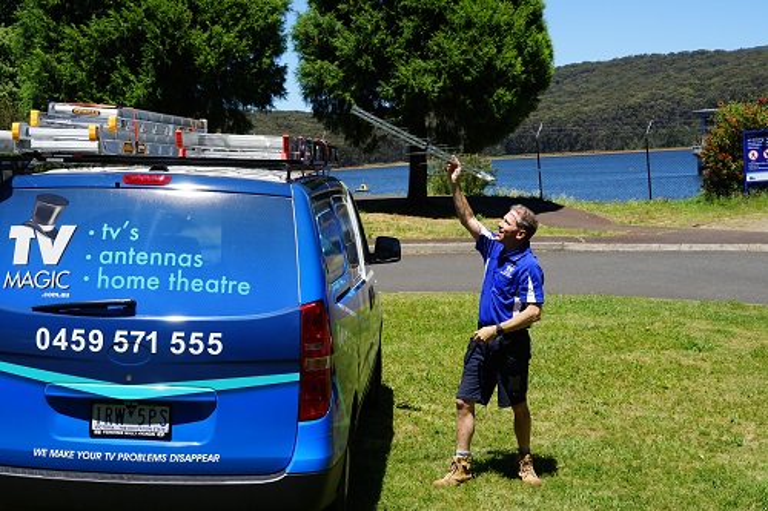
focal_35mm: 53
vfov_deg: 25.5
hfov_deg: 37.5
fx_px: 1130
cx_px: 384
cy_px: 256
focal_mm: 53
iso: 100
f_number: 11
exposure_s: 1/125
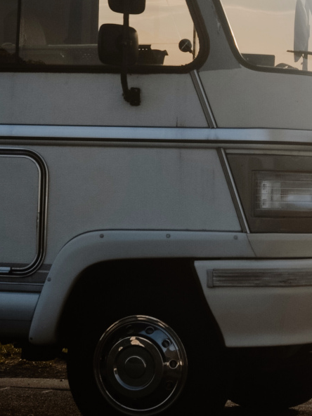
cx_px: 395
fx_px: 1822
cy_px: -12
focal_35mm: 151
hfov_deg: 9.6
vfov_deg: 12.9
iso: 100
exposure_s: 1/320
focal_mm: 35
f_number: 9
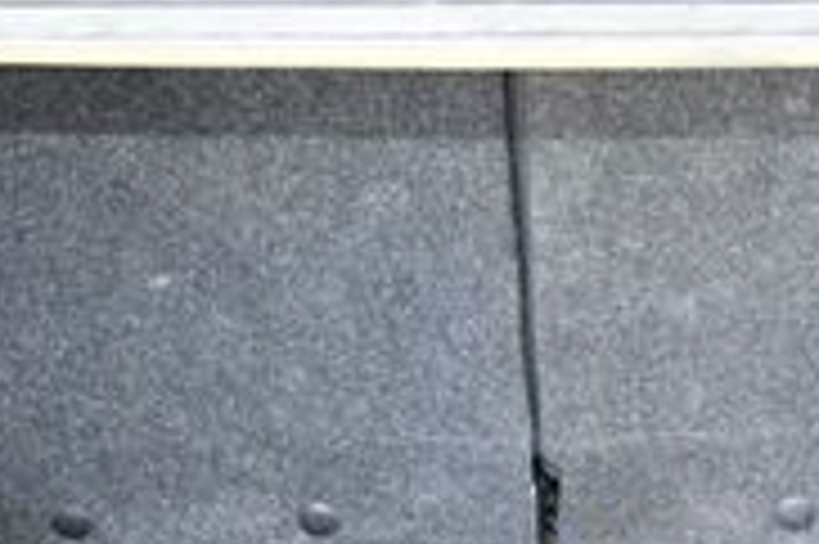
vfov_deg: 7.6
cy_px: 450
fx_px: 4068
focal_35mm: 179
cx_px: 688
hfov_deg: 11.4
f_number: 6.3
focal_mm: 34
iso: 2500
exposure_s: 1/160
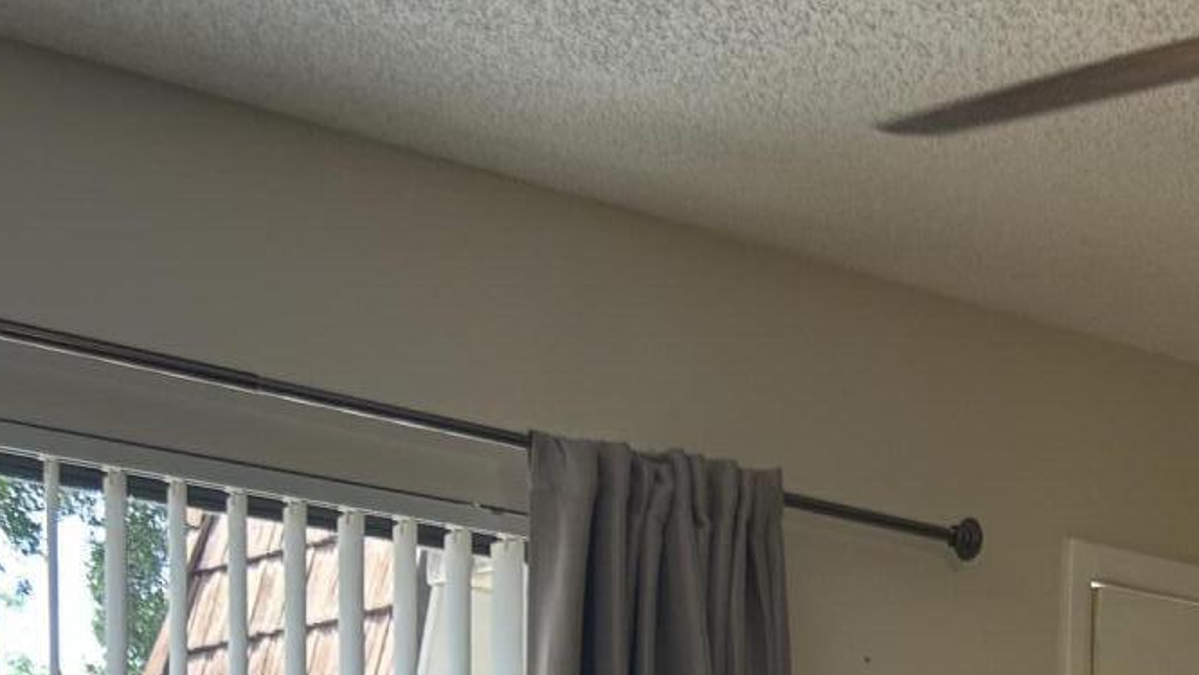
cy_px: 1318
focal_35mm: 85
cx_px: 1289
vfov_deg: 12.6
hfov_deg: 23.6
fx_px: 2703
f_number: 1.5
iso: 40
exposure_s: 1/120
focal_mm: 5.7
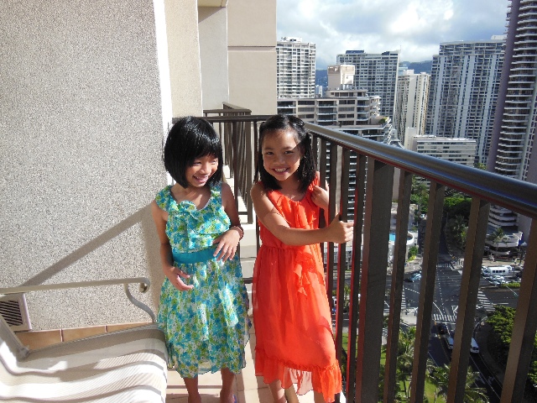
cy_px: 202
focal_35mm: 25
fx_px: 388
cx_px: 268
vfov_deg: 54.9
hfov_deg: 69.4
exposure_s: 1/800
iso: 125
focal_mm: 4.5
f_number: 3.5
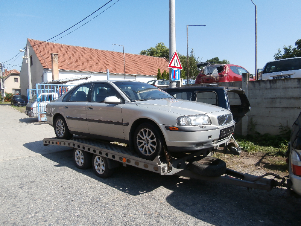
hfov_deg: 71.6
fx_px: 209
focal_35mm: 24
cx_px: 150
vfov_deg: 56.8
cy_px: 113
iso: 100
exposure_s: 1/800
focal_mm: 4.2
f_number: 3
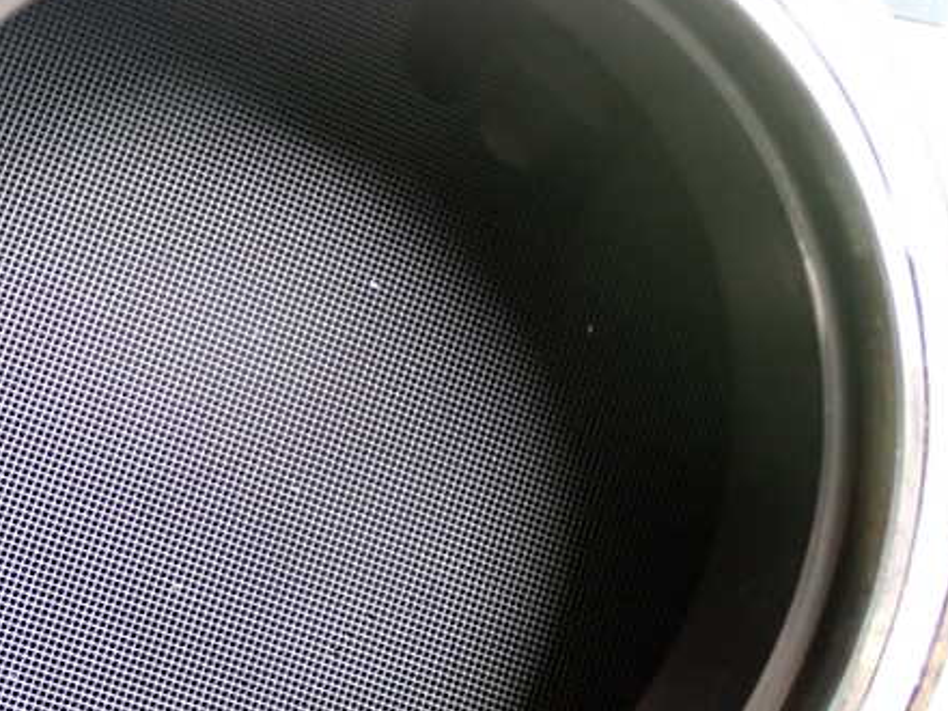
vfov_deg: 24.4
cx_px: 334
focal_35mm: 60
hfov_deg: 32.0
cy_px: 403
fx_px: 1643
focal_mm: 7.84
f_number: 2.9
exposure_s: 1/40
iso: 640
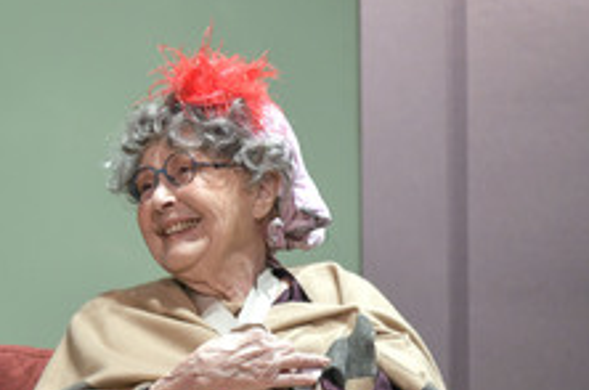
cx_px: 1
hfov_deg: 5.1
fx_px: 6645
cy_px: 297
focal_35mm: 407
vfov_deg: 3.4
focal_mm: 200
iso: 1000
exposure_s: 1/160
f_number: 5.6
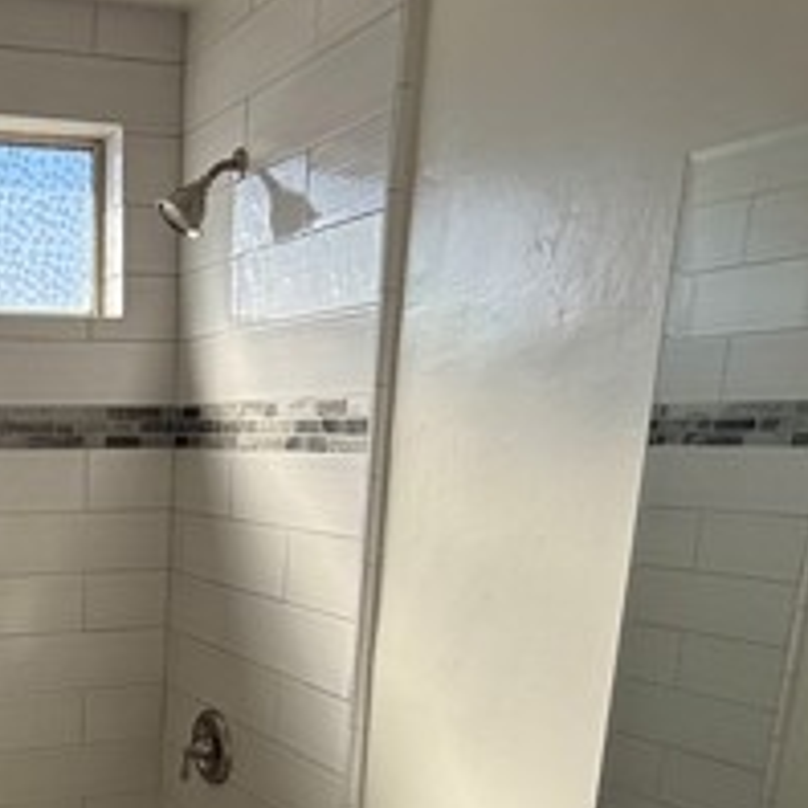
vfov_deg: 39.4
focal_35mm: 40
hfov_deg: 38.0
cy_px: 698
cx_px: 29
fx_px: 1056
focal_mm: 2.22
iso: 64
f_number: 2.2
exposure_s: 1/417
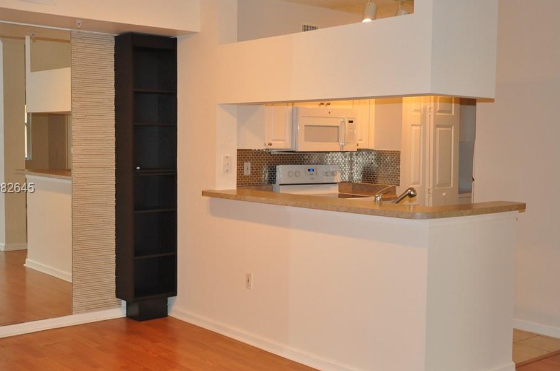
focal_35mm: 47
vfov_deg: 28.6
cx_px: 307
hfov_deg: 41.9
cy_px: 189
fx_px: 730
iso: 800
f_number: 4
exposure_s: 1/60
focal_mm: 26
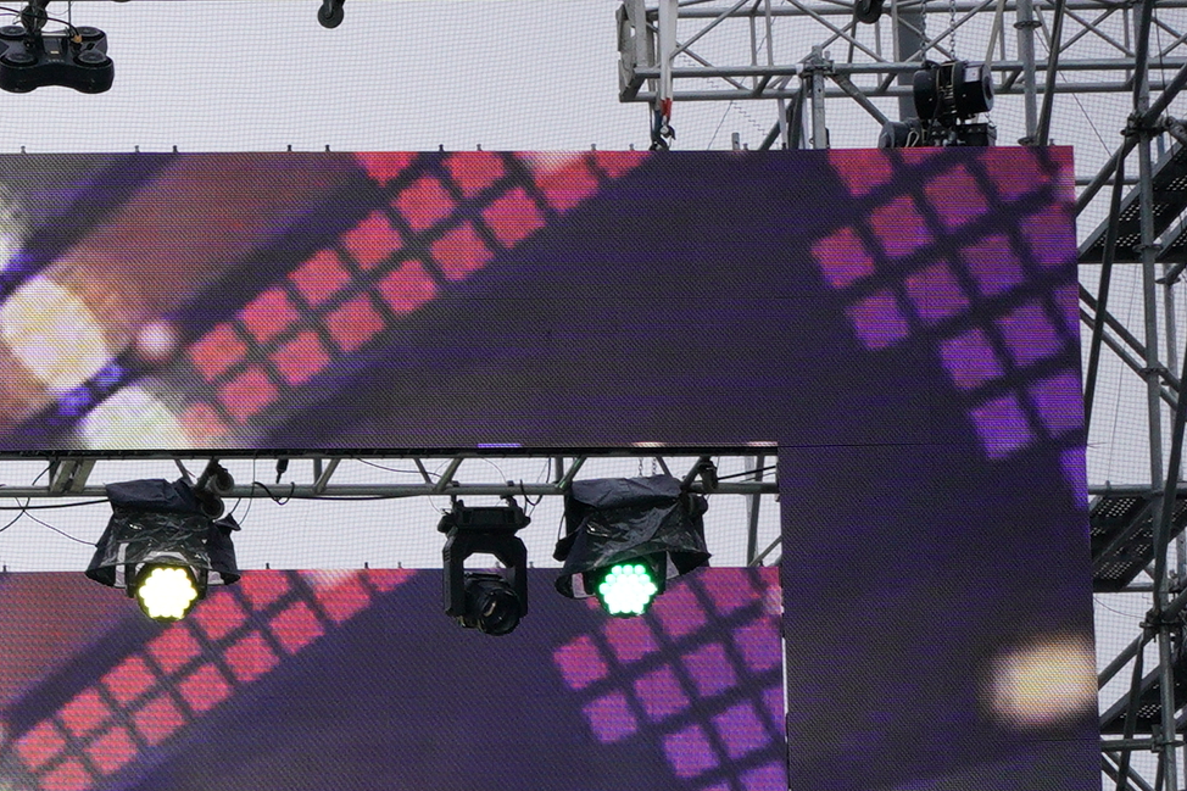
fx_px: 9329
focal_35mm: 283
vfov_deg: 4.8
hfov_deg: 7.0
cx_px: -1188
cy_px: 1531
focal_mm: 70
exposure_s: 1/320
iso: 800
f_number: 5.6
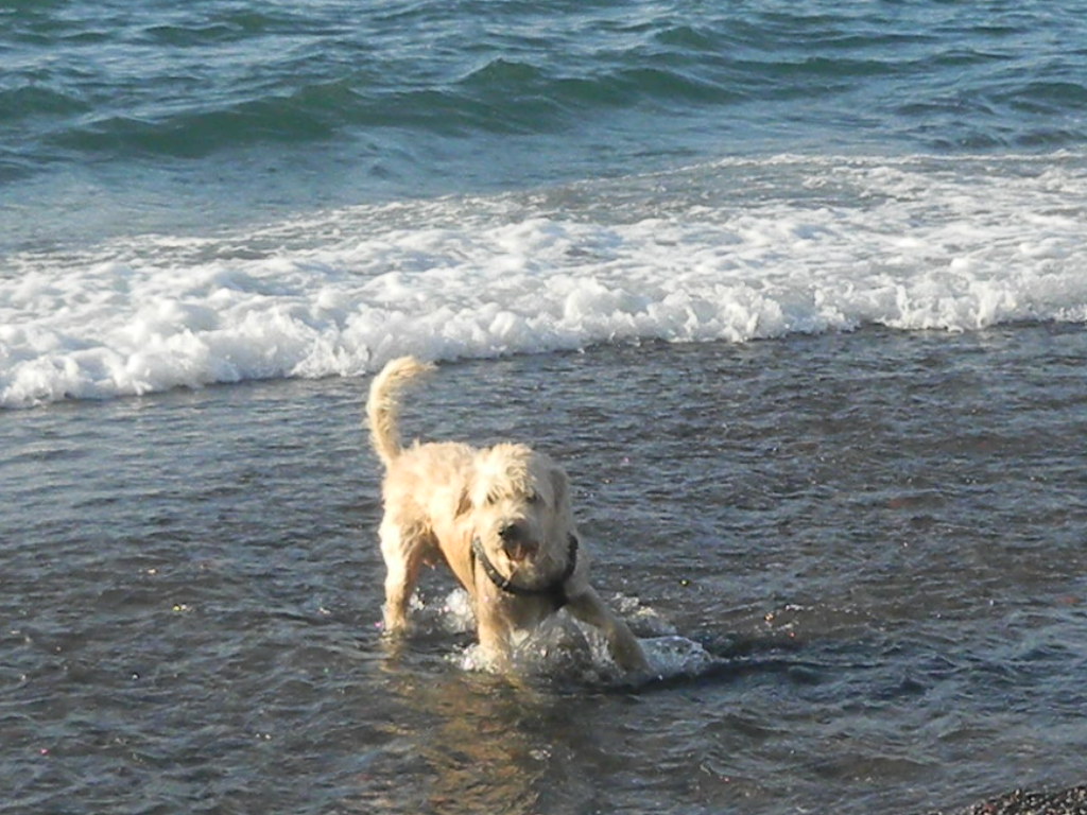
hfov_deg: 63.4
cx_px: 544
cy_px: 408
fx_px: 879
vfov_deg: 49.7
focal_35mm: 28
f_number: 3.9
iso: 80
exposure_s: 1/376
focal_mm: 5
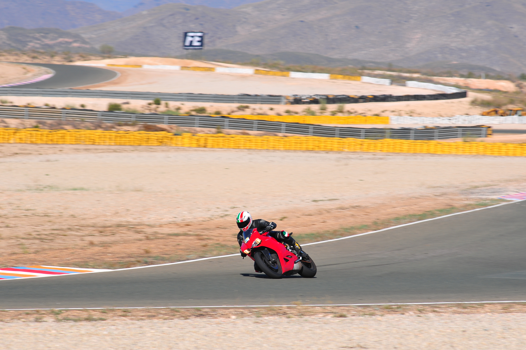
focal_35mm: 300
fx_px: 4378
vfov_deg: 4.6
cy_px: 175
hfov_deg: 6.9
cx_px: 263
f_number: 10
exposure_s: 1/200
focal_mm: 200
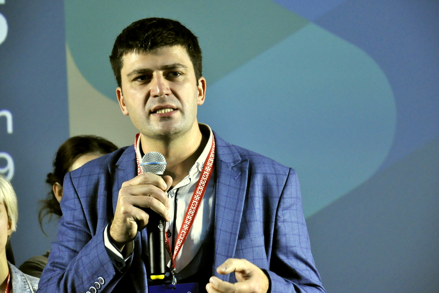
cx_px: 220
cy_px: 146
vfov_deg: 8.7
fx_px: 1920
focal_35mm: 158
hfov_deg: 13.0
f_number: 5.6
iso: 1600
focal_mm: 105
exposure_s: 1/60
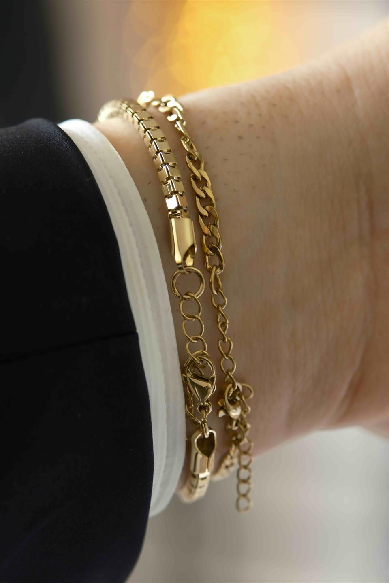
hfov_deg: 11.4
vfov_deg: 17.1
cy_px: 292
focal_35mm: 120
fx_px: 1945
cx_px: 194
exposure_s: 1/30
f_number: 4
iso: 400
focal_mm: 80
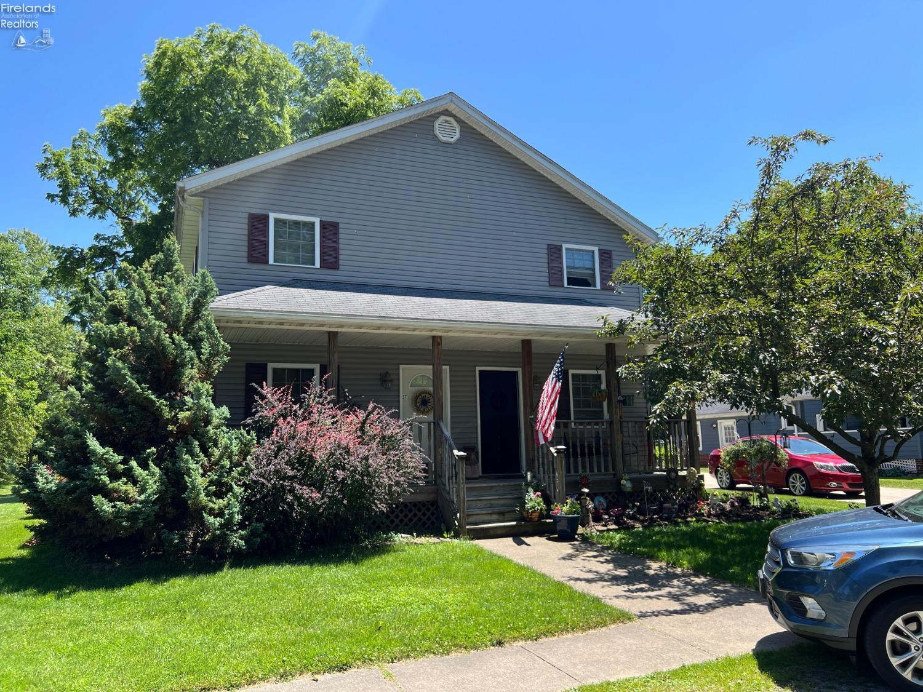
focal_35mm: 26
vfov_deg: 53.1
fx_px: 693
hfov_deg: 67.3
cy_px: 346
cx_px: 462
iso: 50
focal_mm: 5.7
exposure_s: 1/1488
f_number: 1.5
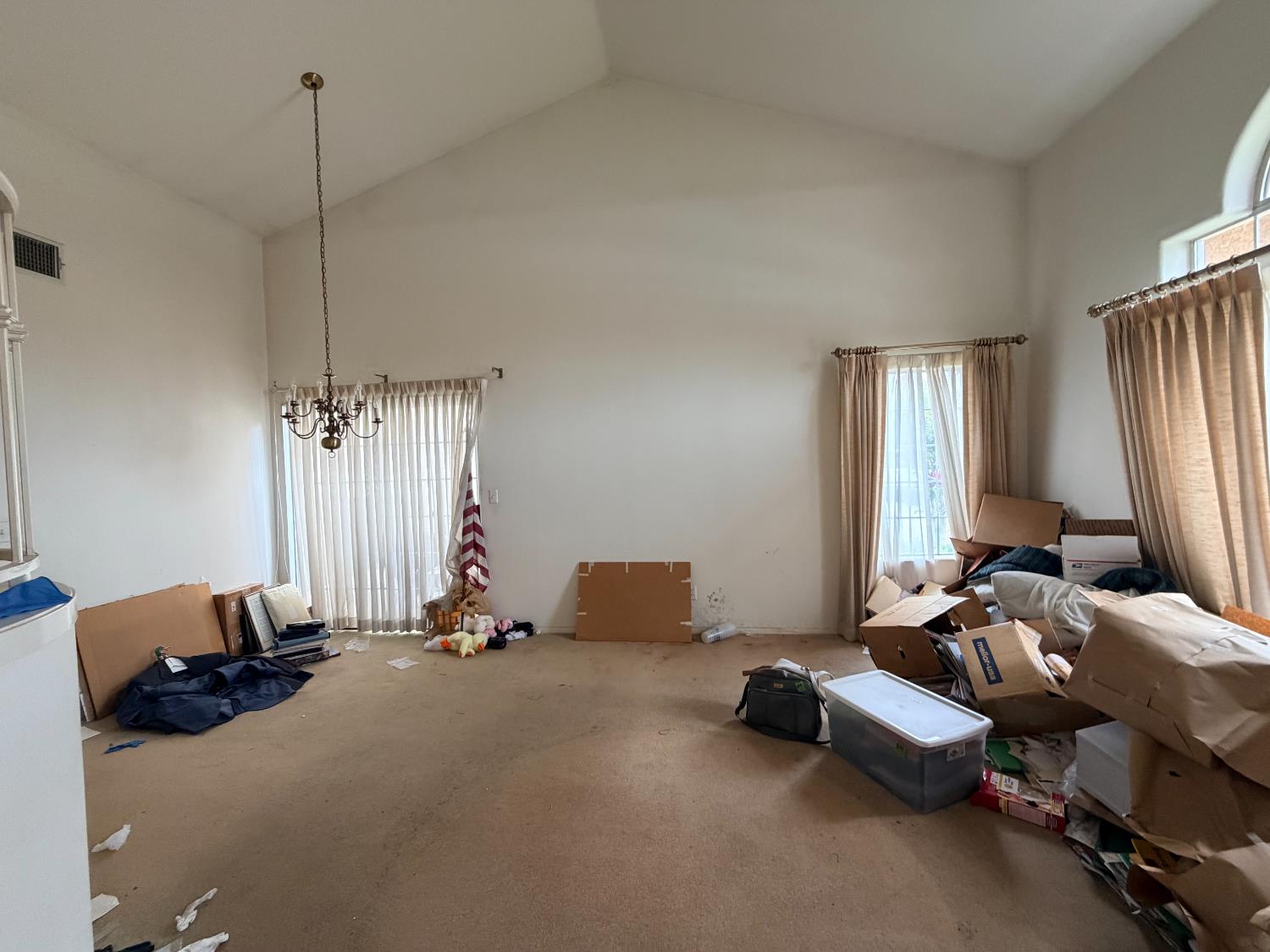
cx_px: 635
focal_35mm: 14
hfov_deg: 102.1
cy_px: 476
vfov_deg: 85.7
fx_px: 514
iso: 320
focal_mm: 2.22
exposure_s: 1/109
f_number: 2.2
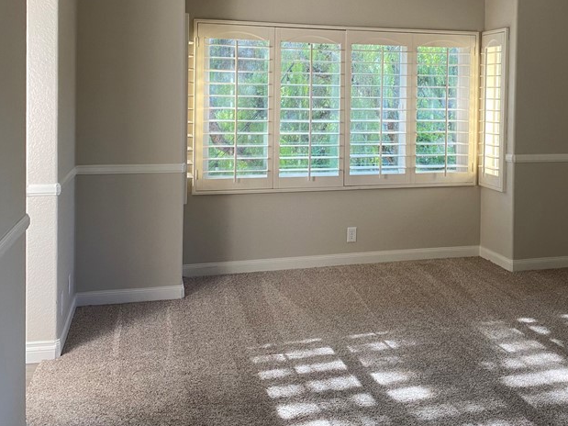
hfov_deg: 43.0
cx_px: 394
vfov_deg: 33.1
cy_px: 123
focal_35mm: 43
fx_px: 705
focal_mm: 4.25
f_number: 1.8
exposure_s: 1/60
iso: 80
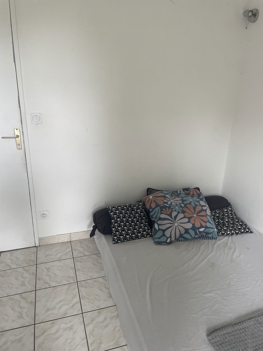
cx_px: 132
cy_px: 176
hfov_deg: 53.1
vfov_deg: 67.3
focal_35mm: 26
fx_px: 263
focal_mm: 4.2
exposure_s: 1/121
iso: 100
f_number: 1.6
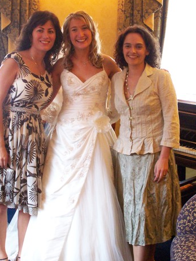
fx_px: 656
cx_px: 87
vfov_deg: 22.4
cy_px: 100
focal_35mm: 87
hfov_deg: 17.0
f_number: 3.2
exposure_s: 1/8
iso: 400
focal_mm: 11.1
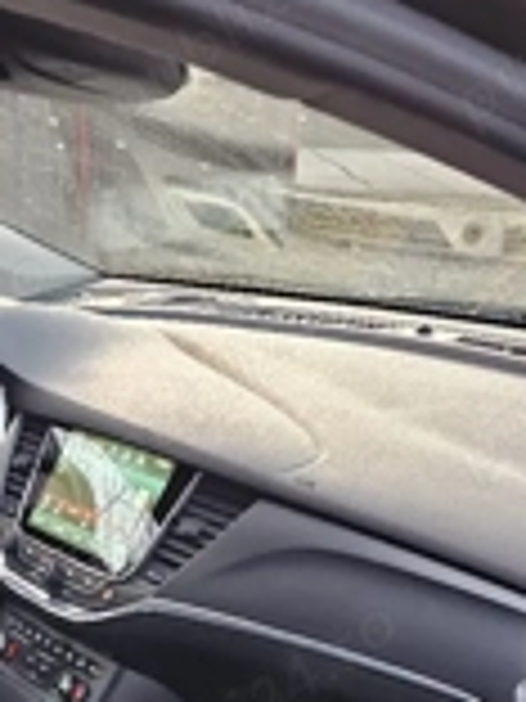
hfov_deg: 23.7
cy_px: 770
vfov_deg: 29.5
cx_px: -9
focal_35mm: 59
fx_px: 1195
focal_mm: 6.3
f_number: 1.7
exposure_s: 1/25.1
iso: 1600
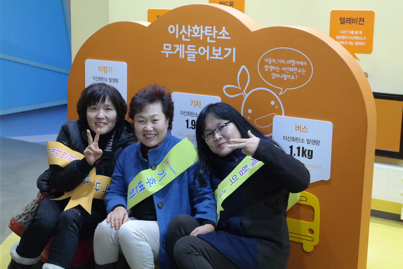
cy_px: 134
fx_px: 649
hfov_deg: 34.5
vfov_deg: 23.4
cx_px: 202
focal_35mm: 58
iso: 3200
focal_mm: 38
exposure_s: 1/60
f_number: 5
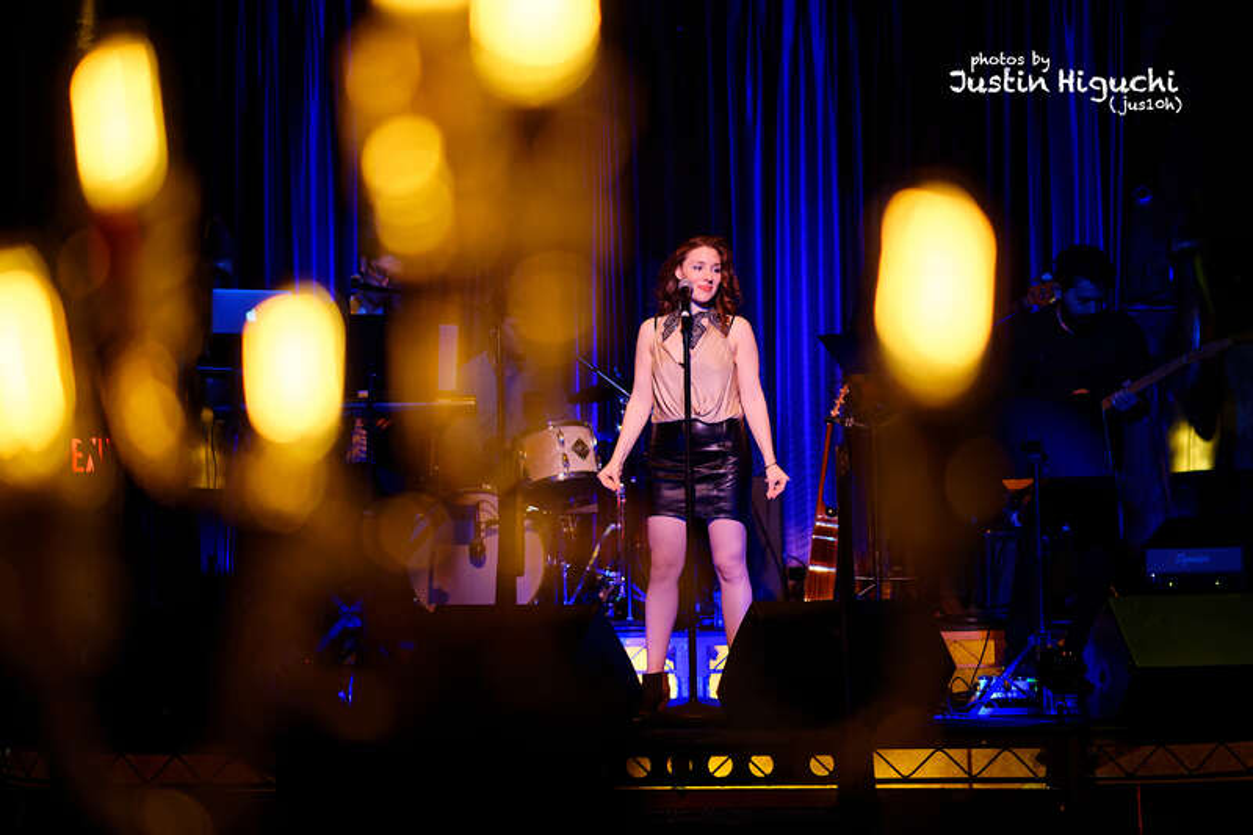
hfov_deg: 23.9
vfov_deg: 16.1
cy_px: 418
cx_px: 626
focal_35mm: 85
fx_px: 2958
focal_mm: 85
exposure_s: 1/160
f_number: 1.8
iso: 2200
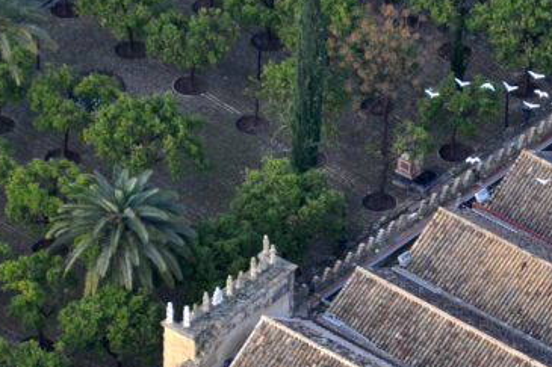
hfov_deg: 3.6
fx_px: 8696
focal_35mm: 567
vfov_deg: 2.4
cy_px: 190
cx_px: 510
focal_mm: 135
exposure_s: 1/250
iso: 400
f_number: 6
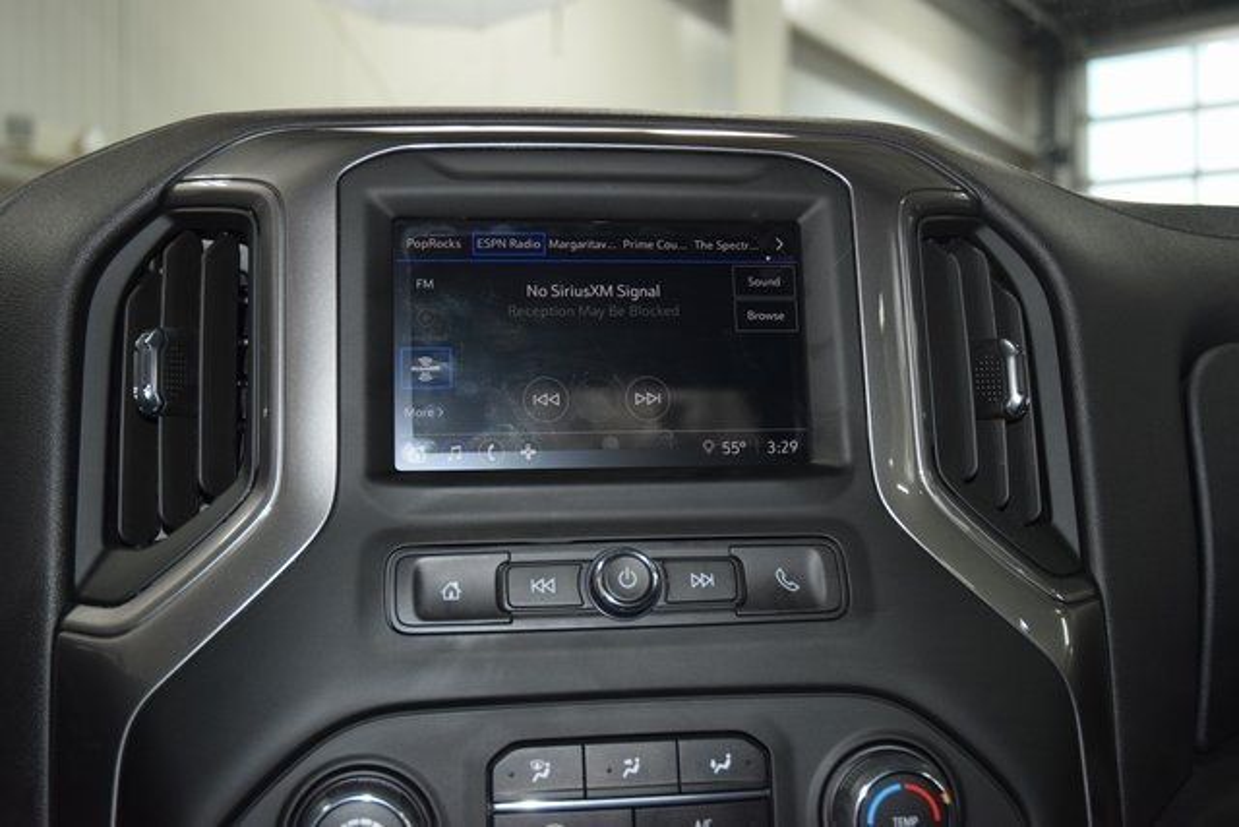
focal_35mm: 40
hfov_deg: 47.9
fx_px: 1394
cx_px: 620
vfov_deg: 33.0
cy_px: 414
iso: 1100
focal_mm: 27
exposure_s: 1/100
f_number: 3.8
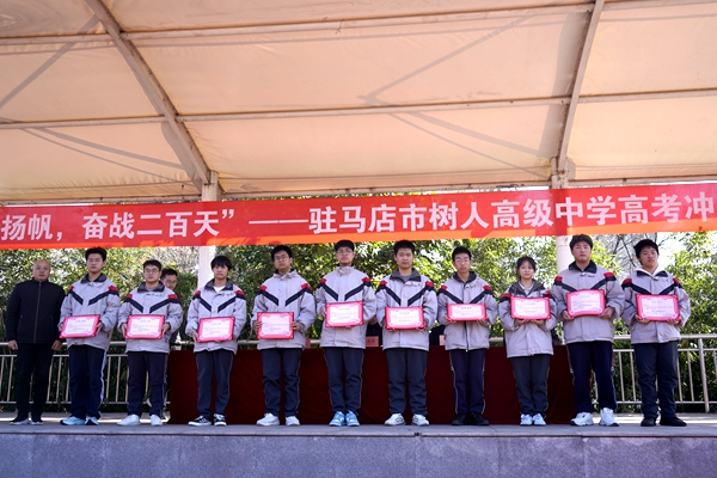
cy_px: 239
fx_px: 677
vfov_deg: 38.9
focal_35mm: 34
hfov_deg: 55.8
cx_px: 358
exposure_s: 1/320
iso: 100
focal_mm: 34
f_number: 4.5
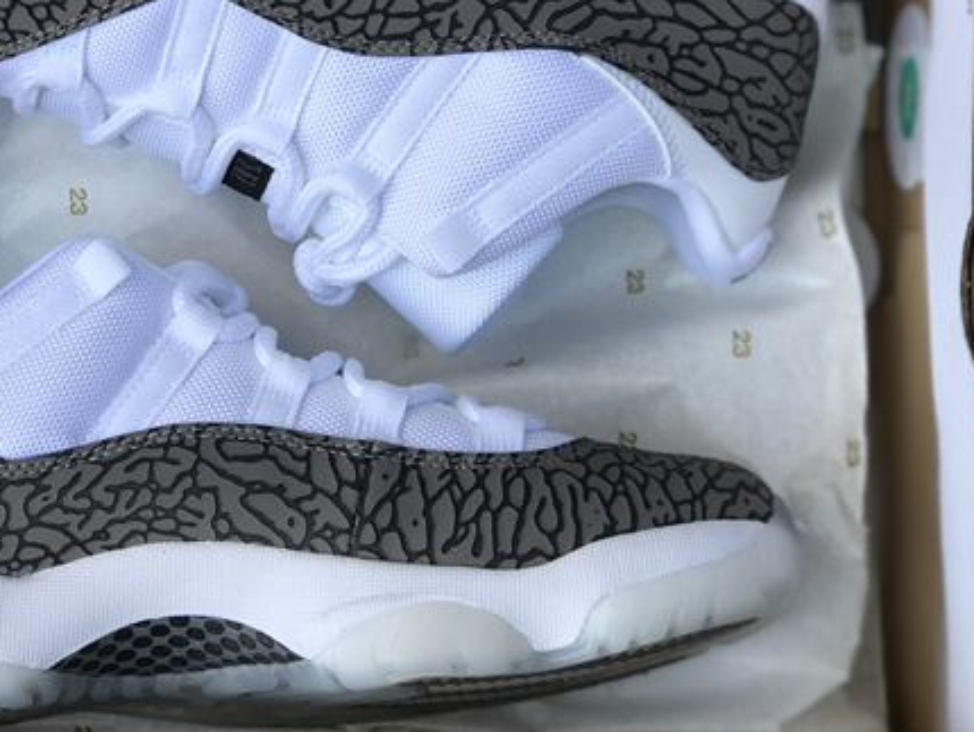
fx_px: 2759
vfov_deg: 15.1
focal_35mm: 98
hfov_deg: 19.9
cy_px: 264
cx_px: 315
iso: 20
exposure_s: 1/122
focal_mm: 6.6
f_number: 2.8
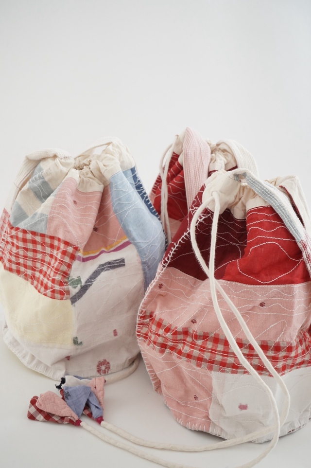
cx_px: 156
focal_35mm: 36
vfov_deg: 53.2
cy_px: 234
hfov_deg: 36.8
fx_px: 467
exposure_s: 1/160
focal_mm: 36
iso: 5000
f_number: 11
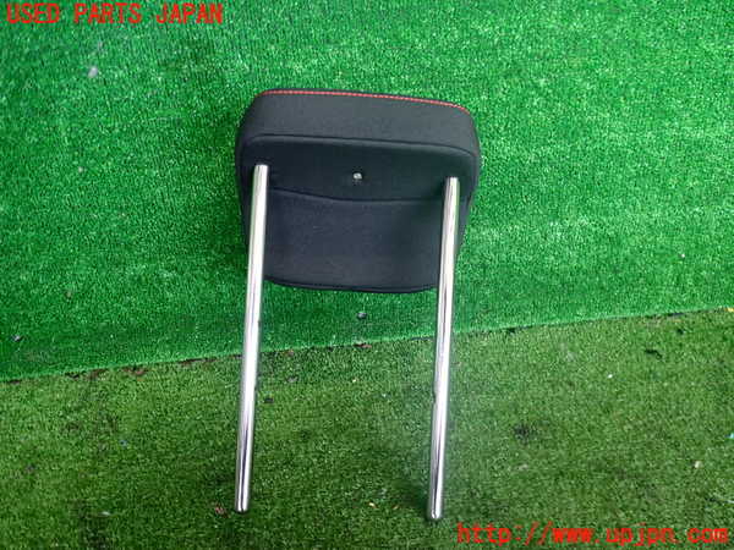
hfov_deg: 60.0
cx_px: 367
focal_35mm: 30
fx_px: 636
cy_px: 275
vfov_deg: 46.8
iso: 250
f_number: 2.3
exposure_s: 1/60
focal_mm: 5.4
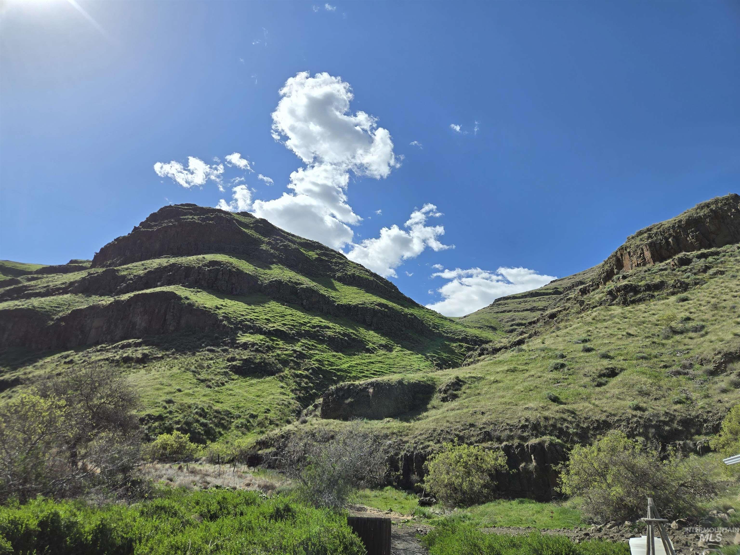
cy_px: 278
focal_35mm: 23
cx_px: 370
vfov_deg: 58.9
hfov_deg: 73.9
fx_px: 492
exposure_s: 1/2969
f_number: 1.8
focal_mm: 5.4
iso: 25
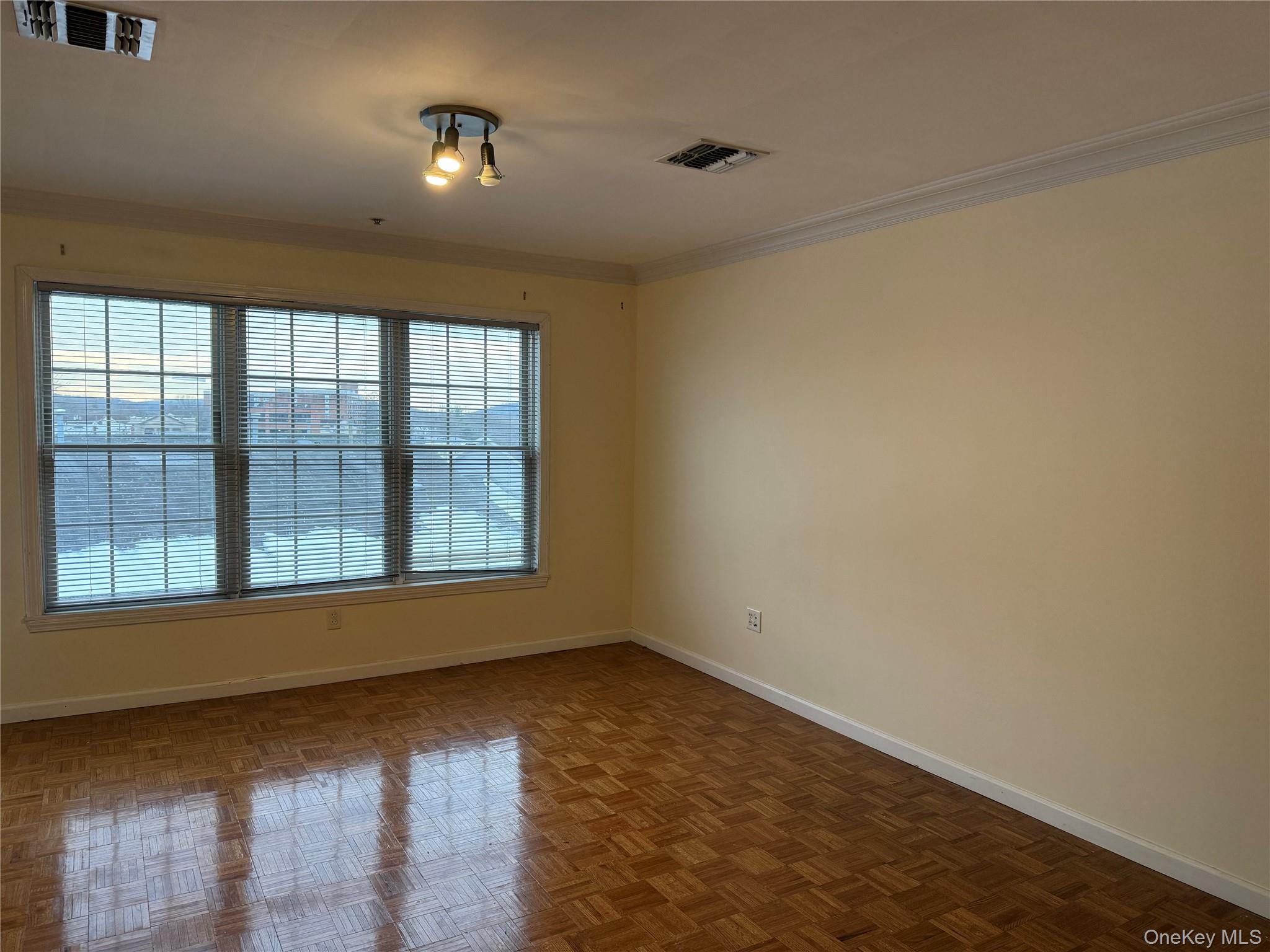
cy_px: 476
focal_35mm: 24
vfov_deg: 56.8
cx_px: 635
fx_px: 881
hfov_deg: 71.6
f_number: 1.78
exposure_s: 1/228
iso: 200
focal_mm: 6.76
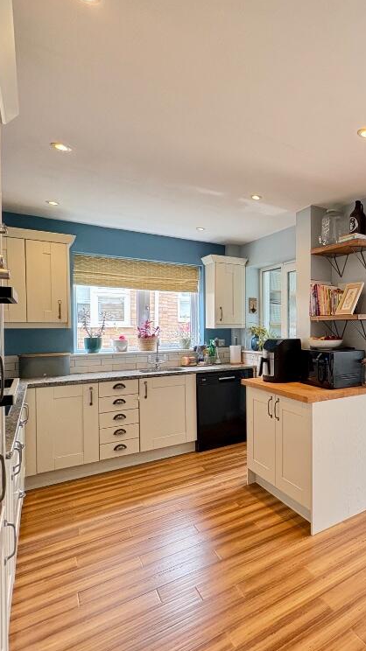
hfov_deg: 42.5
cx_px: 399
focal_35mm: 21
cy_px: 332
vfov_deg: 83.9
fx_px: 363
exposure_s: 1/50
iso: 320
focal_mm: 2.22
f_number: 2.2
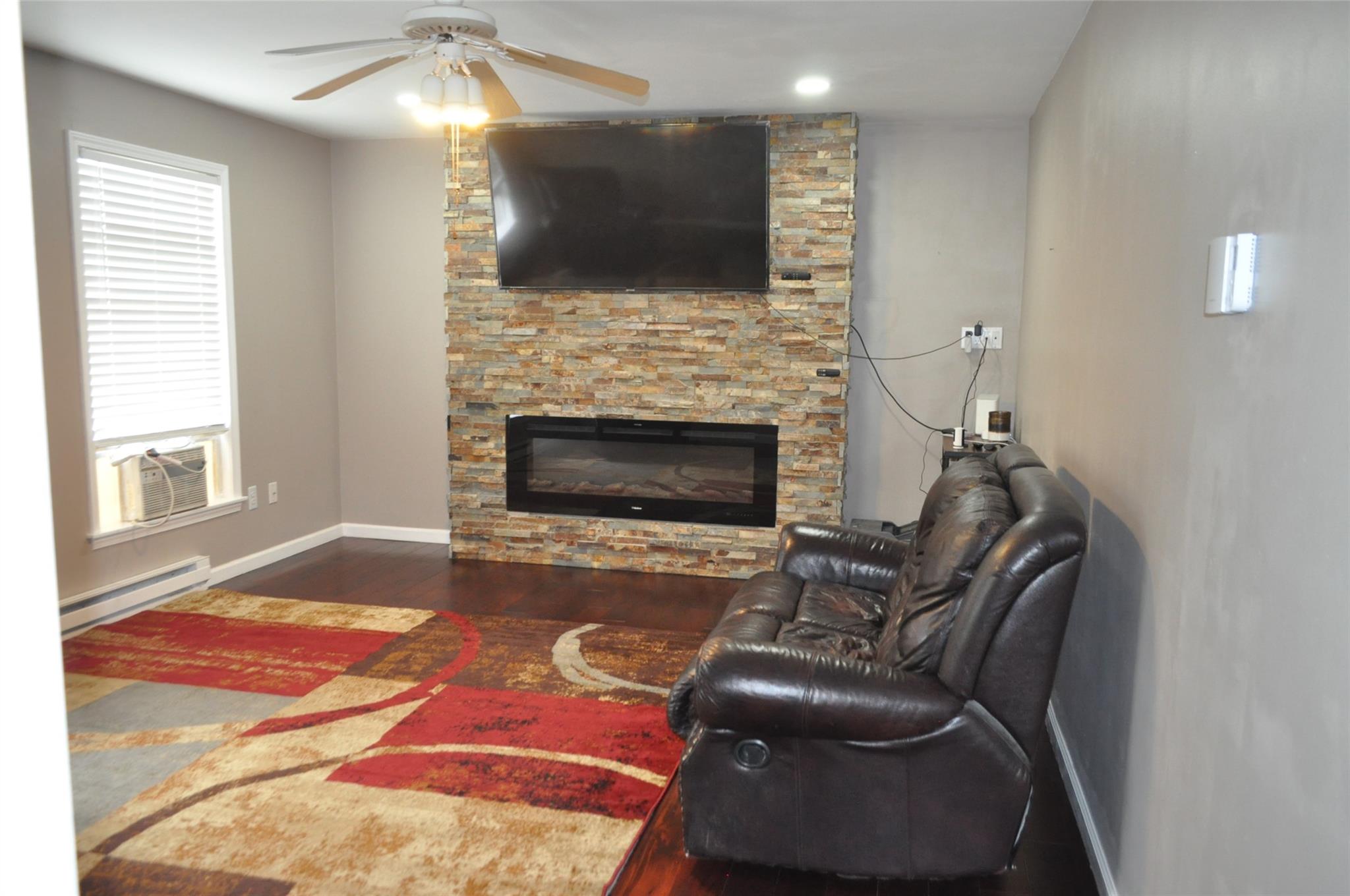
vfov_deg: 47.8
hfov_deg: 67.4
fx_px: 1011
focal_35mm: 27
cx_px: 675
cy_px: 448
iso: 1250
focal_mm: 18
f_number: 4.5
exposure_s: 1/60
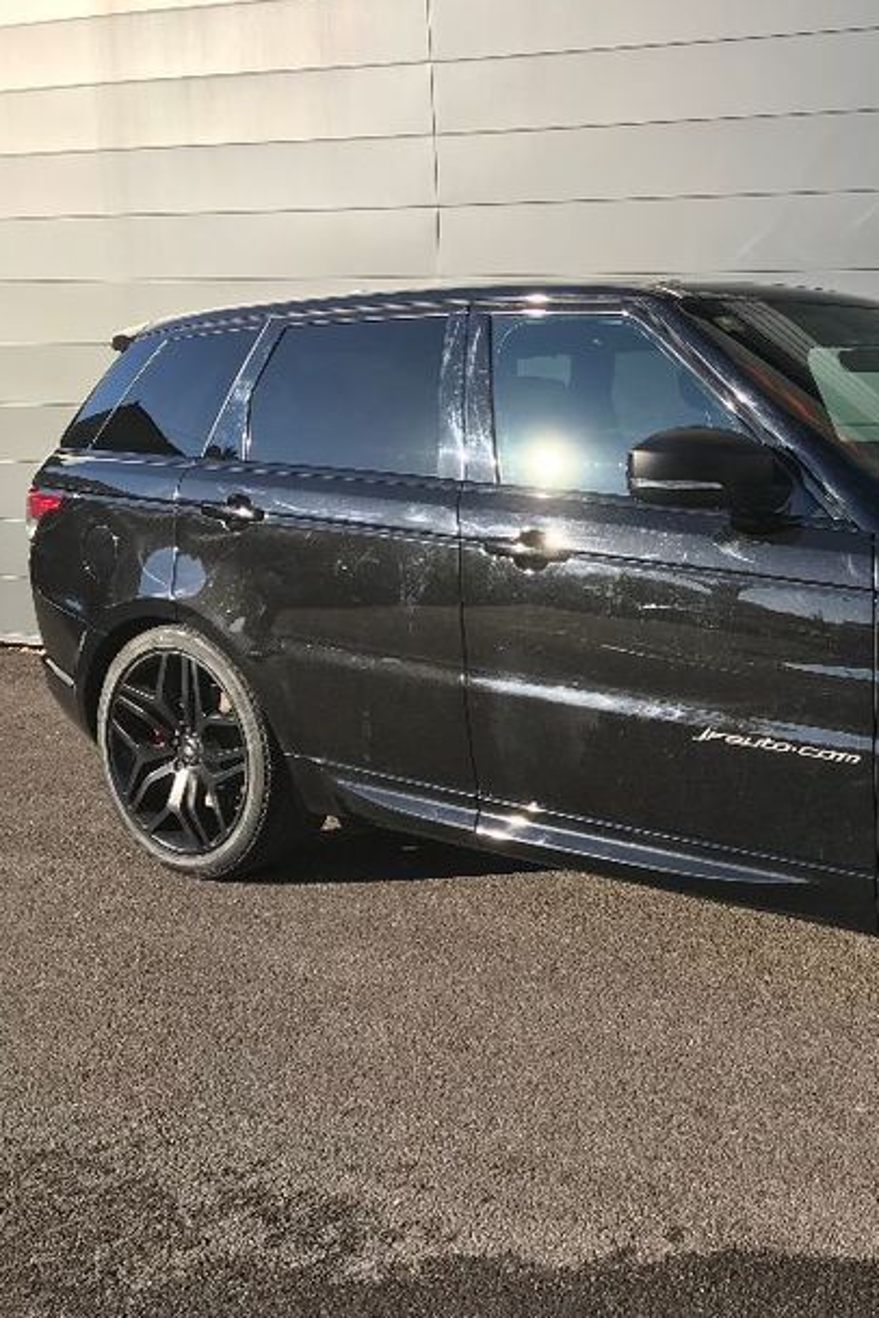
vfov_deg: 49.6
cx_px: 875
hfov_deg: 31.7
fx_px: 1428
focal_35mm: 39
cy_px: 658
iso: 20
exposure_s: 1/855
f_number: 1.8
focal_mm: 3.99
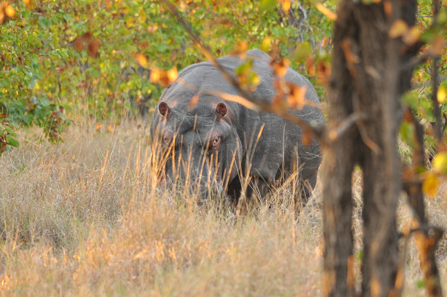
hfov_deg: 5.5
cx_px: 224
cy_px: 148
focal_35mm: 375
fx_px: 4651
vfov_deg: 3.7
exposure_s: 1/100
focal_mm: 250
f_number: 5.6
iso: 800
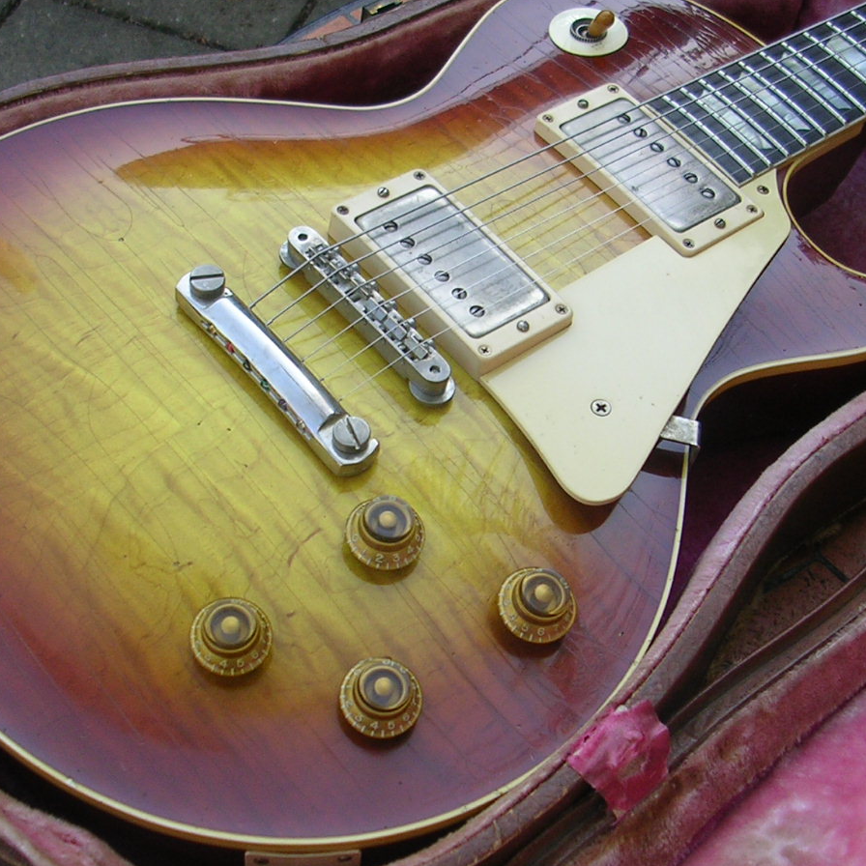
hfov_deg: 28.6
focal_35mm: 60
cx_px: 450
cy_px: 466
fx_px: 1698
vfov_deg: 28.6
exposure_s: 1/180
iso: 50
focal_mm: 5.8
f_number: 2.8
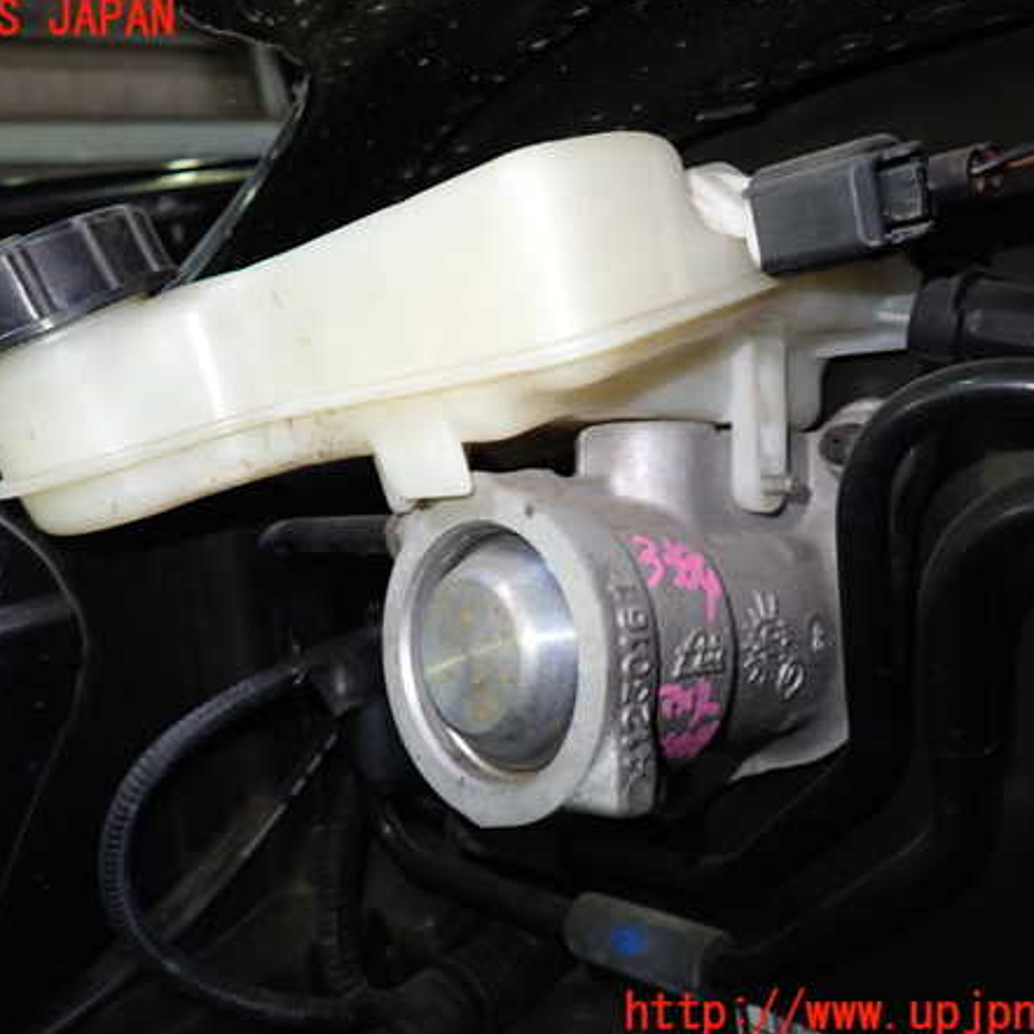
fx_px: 1014
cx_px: 451
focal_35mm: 30
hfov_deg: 53.9
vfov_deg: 54.0
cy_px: 517
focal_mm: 4.5
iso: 250
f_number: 2
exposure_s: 1/30
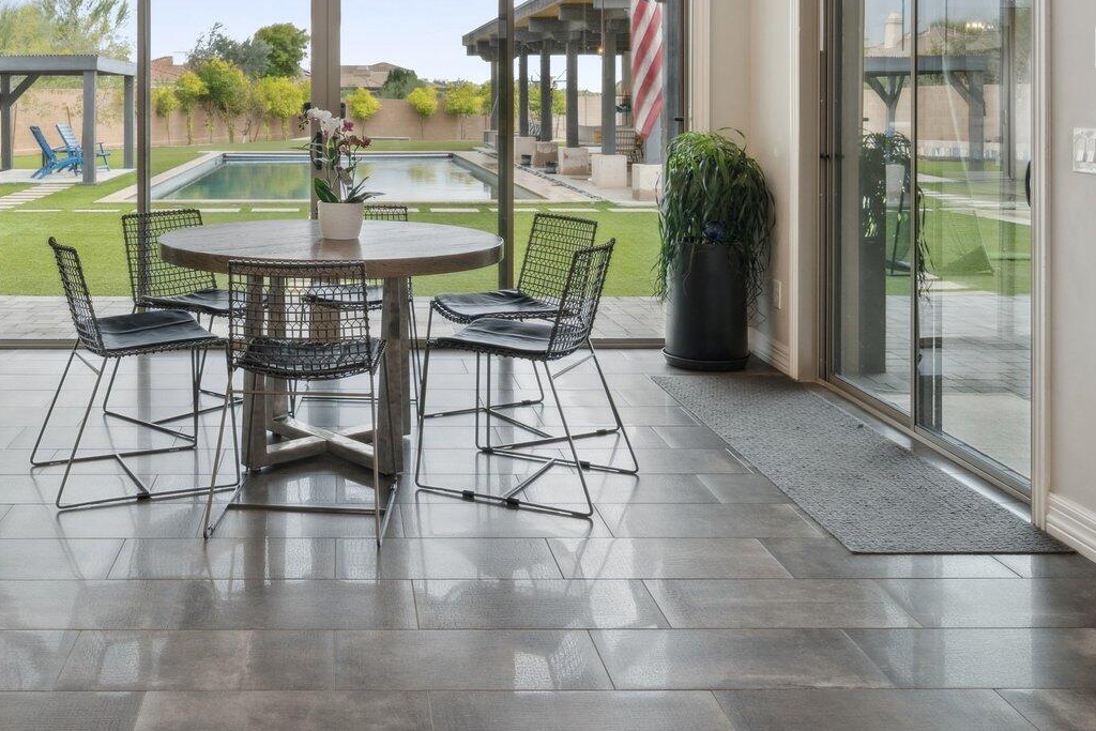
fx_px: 1187
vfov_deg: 32.8
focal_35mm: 39
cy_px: 103
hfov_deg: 48.4
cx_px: 332
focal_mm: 19.5
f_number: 8
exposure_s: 1/13
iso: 320
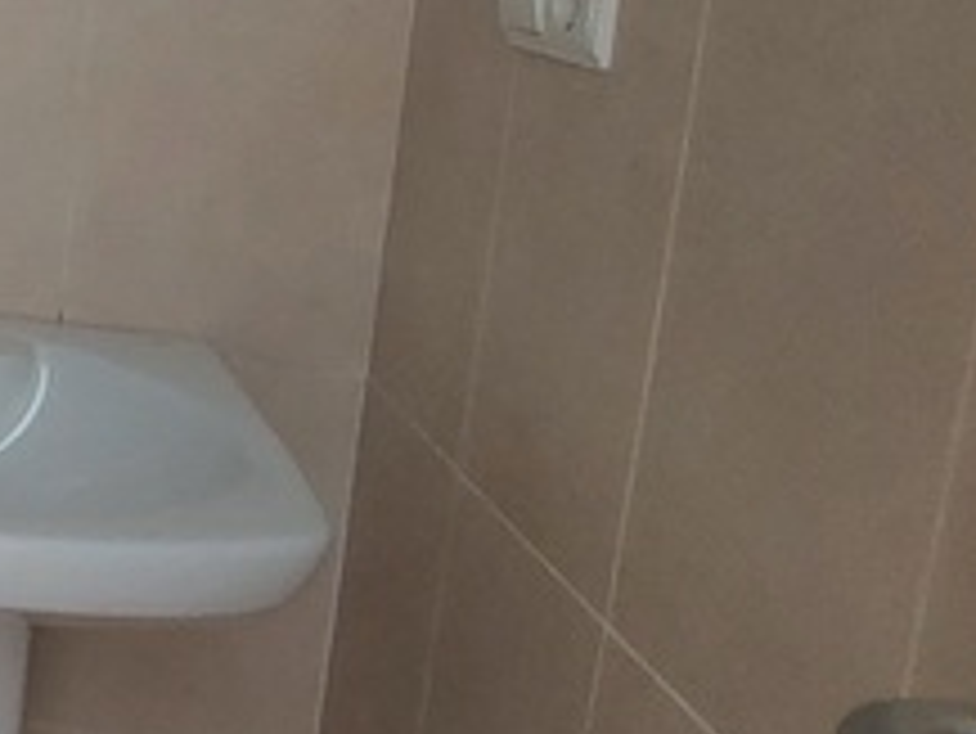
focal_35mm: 48
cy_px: 122
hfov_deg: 23.9
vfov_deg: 29.4
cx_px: -693
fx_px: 1354
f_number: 2.2
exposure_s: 1/10
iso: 800
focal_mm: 1.74
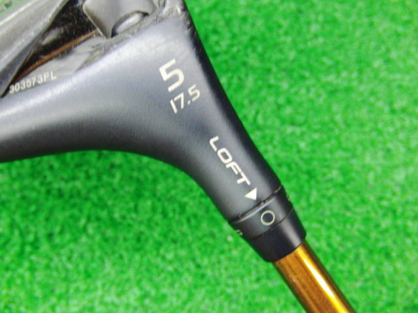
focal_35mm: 37
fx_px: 447
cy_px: 156
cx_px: 209
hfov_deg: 50.1
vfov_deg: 38.7
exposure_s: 1/15
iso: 400
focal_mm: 6.42
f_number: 3.6
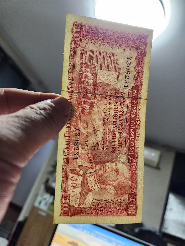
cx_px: 92
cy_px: 123
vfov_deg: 73.9
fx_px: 164
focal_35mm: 23
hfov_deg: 58.9
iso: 1000
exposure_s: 1/100
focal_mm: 5.4
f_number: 1.8
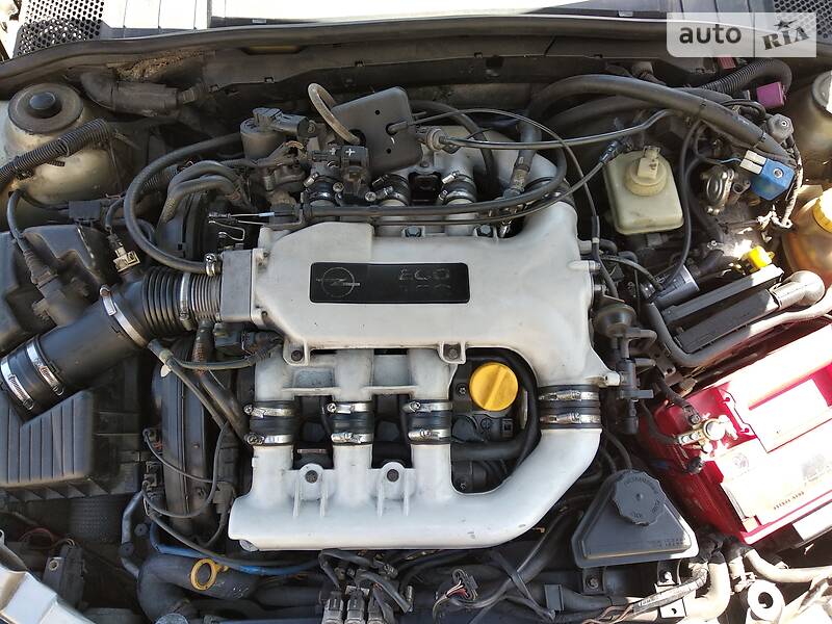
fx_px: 625
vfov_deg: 53.1
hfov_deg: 67.3
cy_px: 312
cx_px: 416
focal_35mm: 26
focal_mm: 3.8
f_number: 2.2
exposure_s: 1/100
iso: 125
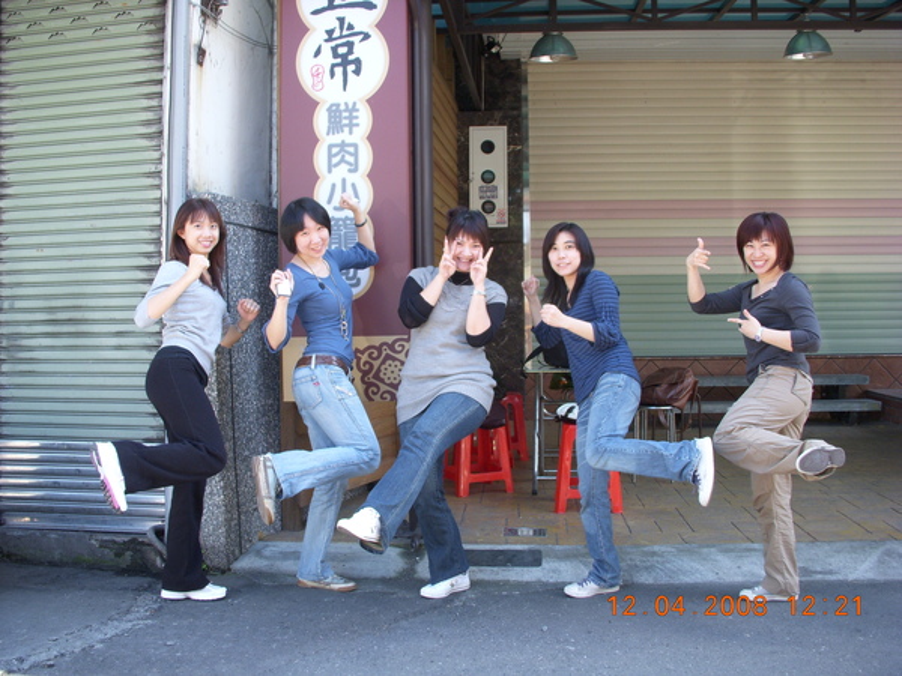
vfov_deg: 37.7
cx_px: 451
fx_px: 990
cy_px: 338
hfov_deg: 49.0
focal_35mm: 38
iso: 100
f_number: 3.3
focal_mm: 6.3
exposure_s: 1/60
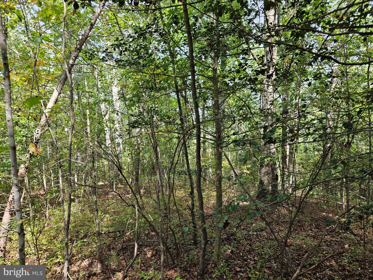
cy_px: 140
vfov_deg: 58.9
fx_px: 248
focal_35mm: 23
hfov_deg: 73.9
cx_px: 186
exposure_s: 1/180
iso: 40
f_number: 1.8
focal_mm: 5.4
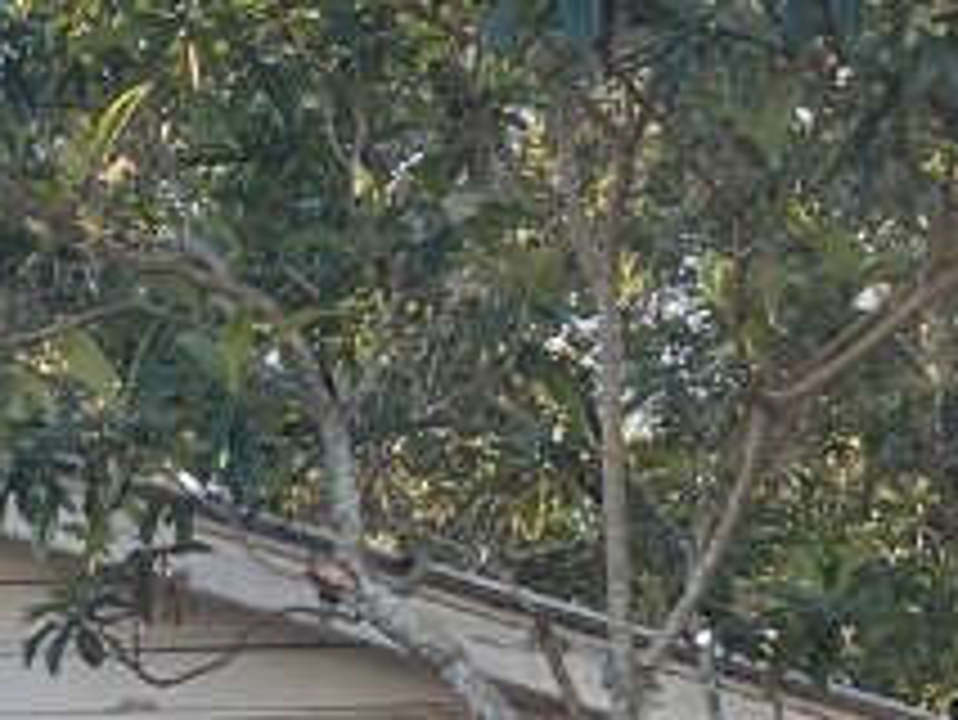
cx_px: -436
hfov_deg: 15.3
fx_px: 3323
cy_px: 1008
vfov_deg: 11.9
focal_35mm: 120
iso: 32
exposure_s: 1/344
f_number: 1.6
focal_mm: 5.1
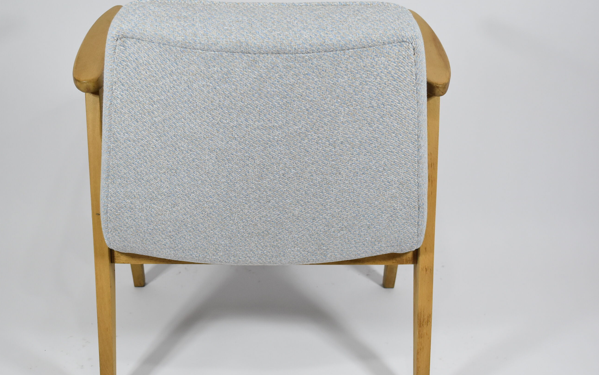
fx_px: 891
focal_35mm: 55
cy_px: 200
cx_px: 272
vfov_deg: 23.7
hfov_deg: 37.1
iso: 900
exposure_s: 1/125
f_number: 4.2
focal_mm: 31
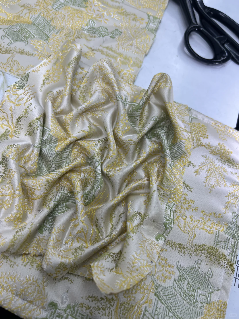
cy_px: 160
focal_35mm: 26
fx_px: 239
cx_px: 120
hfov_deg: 53.1
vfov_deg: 67.3
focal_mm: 5.7
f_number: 1.5
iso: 50
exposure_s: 1/100
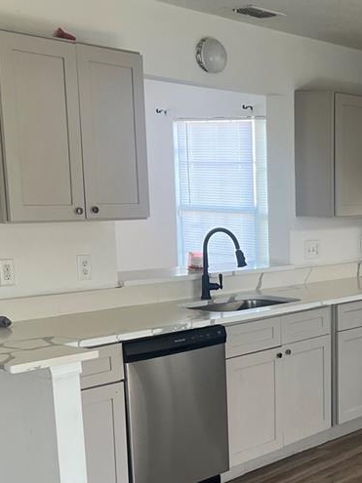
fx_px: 879
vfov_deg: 30.1
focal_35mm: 63
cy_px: 374
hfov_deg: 21.9
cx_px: 406
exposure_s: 1/120
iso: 125
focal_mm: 5.7
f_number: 1.5
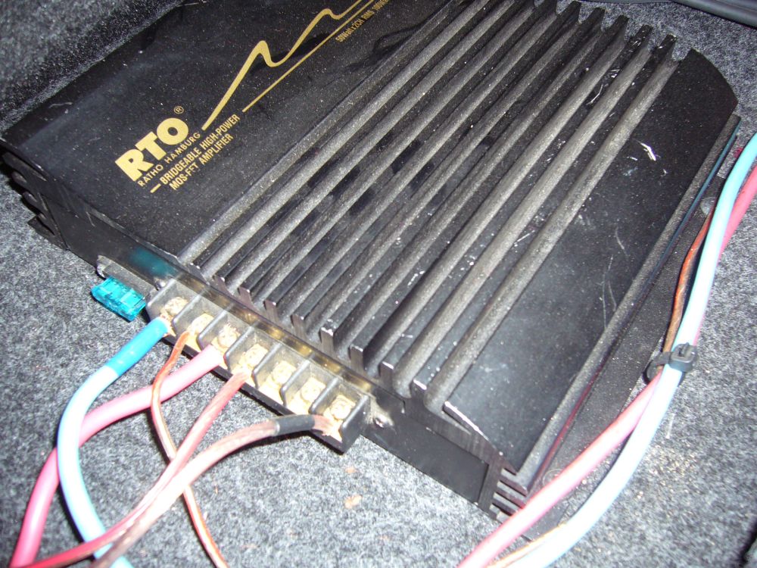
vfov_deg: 40.7
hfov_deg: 52.6
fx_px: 765
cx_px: 378
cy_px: 284
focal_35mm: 35
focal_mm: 5.8
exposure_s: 1/30
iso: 100
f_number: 2.8
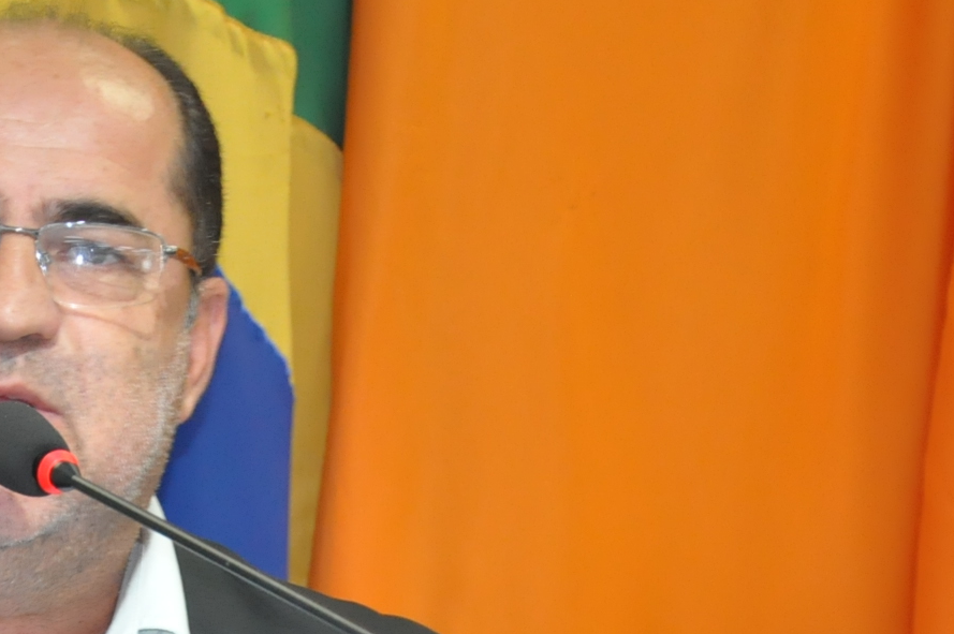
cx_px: 109
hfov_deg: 7.6
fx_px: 7180
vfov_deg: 5.0
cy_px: 605
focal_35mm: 271
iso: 2000
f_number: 5.3
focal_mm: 75
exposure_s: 1/60
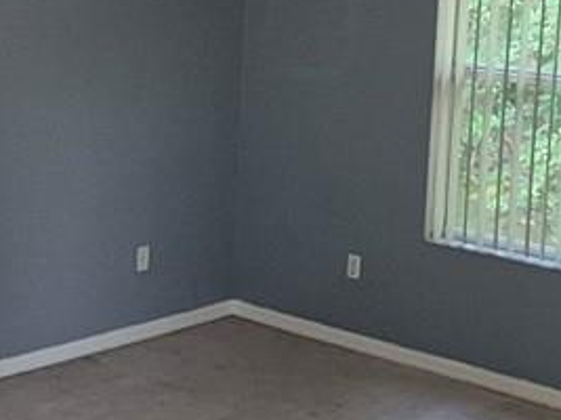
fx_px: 1264
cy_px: 124
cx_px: 265
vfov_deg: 18.8
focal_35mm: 78
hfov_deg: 25.0
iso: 125
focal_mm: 1.74
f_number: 2.2
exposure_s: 1/60
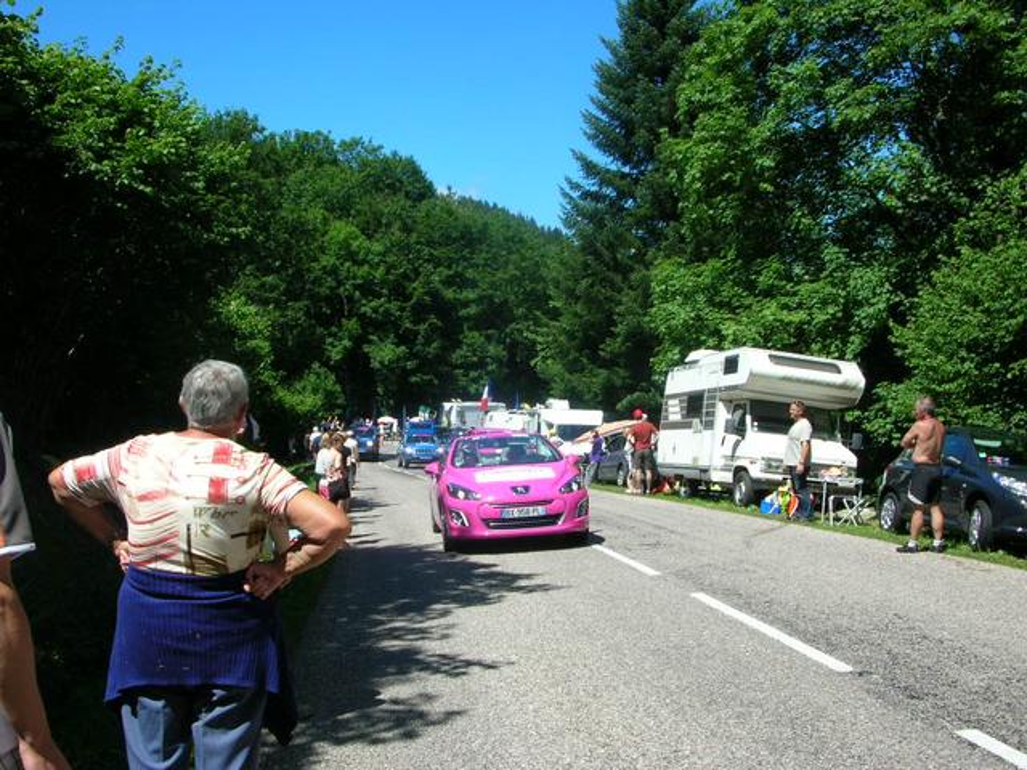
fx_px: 1038
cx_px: 514
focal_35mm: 35
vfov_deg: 40.7
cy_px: 385
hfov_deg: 52.6
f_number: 5.6
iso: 50
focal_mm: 5.8
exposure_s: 1/230
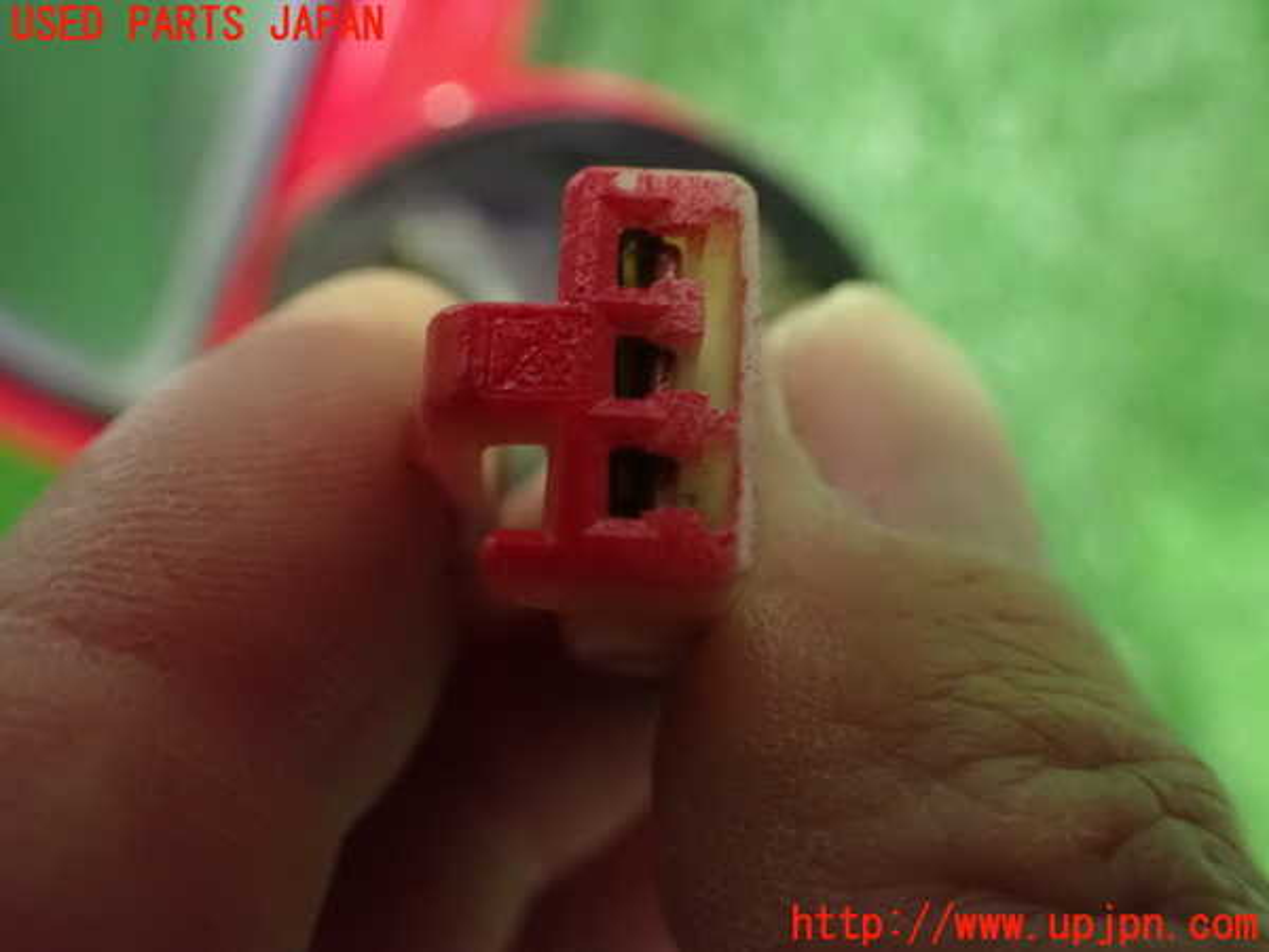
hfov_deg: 60.0
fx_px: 1100
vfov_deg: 46.8
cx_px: 634
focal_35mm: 30
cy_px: 476
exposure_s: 1/30
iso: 1600
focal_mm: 5.4
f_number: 2.3
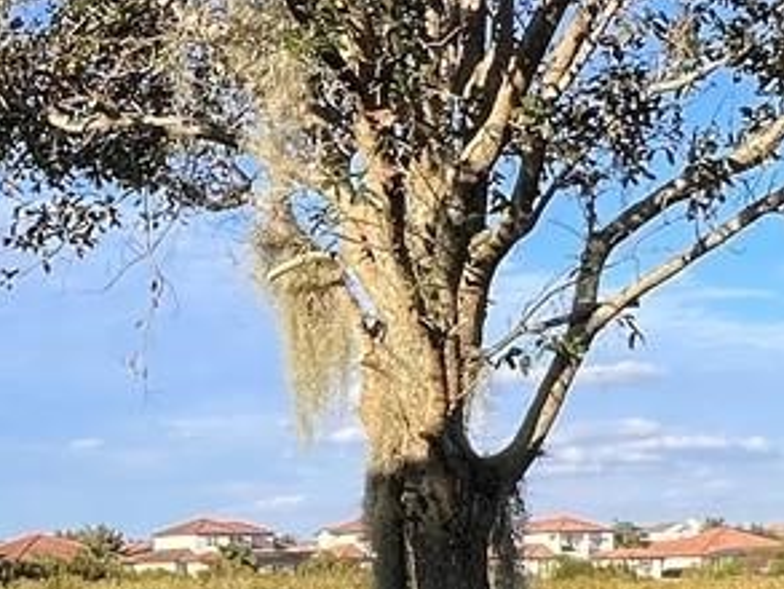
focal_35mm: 71
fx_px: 1609
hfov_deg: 26.5
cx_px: 83
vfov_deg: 20.1
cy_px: 586
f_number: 1.8
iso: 32
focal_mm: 1.57
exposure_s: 1/1033
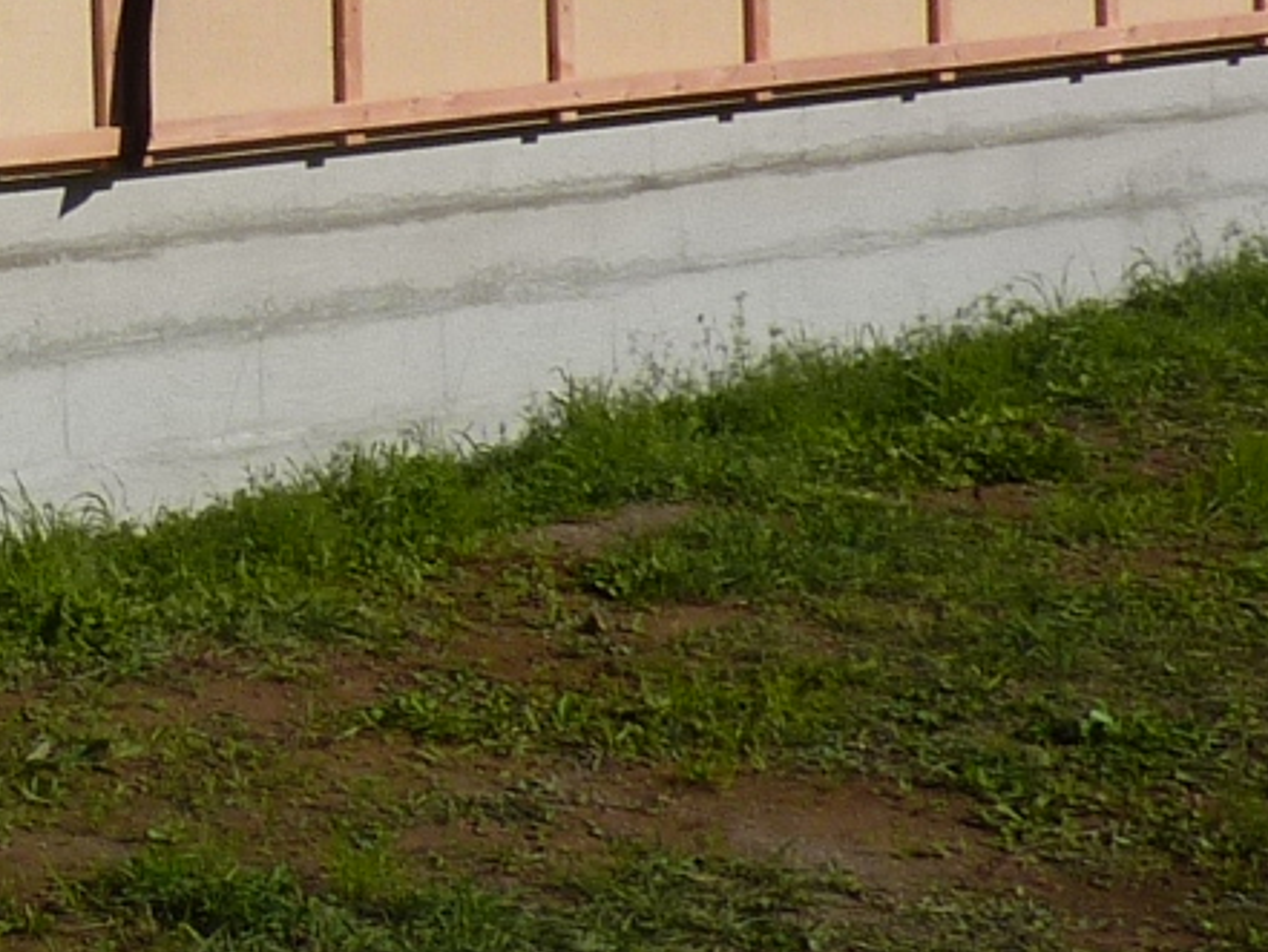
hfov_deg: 15.1
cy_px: -567
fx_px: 4250
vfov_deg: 12.1
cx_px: -894
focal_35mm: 116
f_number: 5.6
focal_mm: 4.1
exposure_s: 1/640
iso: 80
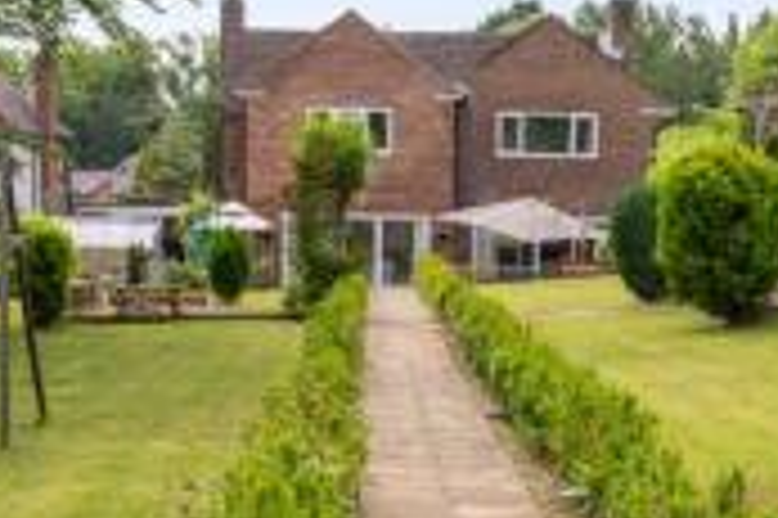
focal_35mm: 77
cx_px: 324
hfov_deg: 26.3
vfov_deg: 17.2
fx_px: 1662
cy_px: -20
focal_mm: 28
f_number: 7.1
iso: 800
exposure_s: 1/640
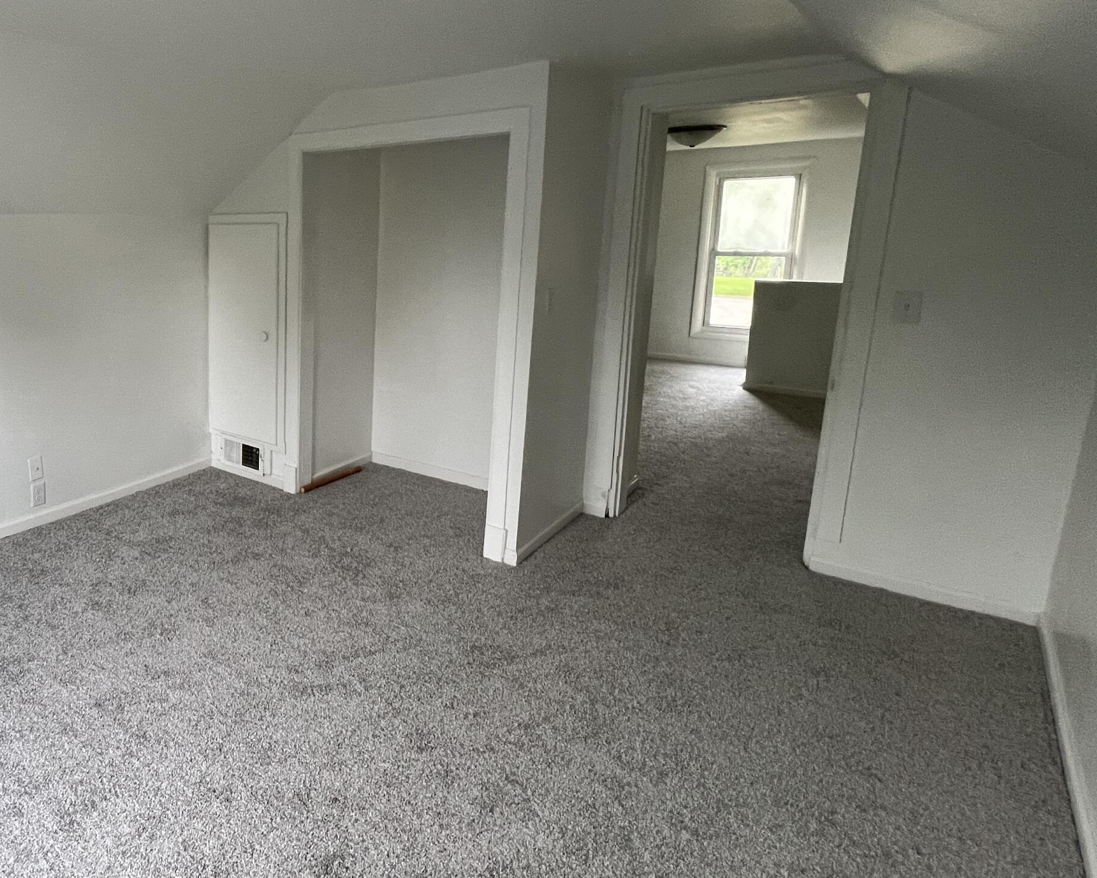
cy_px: 360
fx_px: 682
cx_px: 218
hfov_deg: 70.0
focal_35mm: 21
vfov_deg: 65.0
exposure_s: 1/71
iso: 250
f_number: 1.8
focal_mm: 1.57
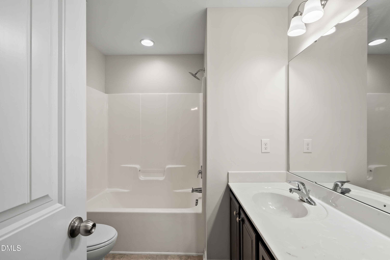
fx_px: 173
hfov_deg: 96.7
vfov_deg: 73.8
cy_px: 130
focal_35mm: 16
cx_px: 195
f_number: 7.1
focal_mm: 16
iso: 800
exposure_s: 1/15
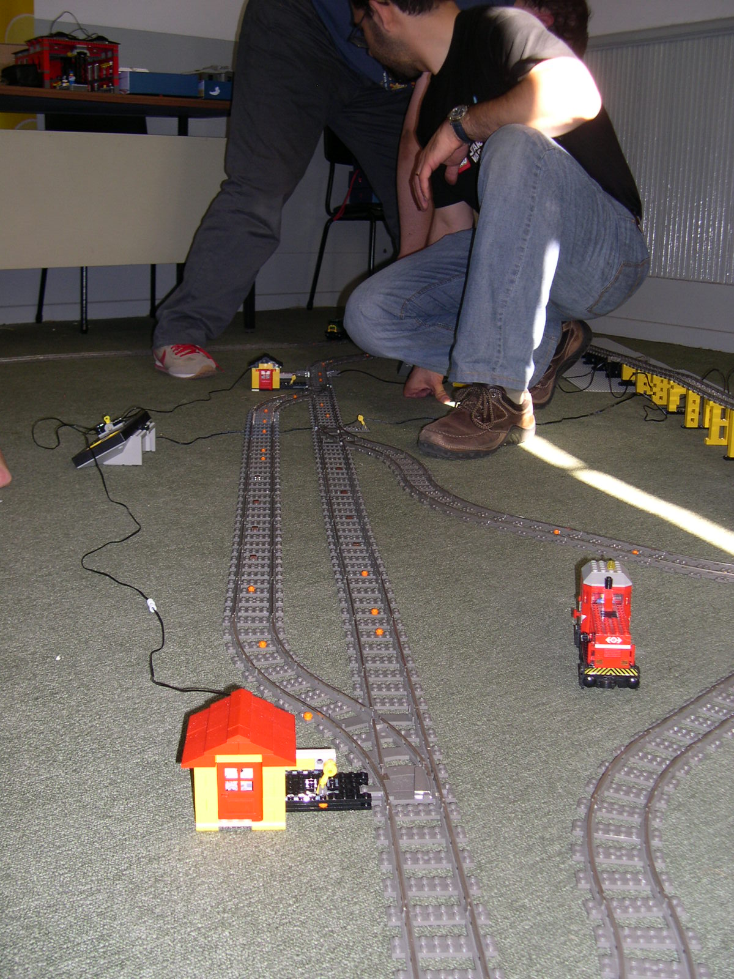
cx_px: 367
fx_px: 1074
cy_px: 490
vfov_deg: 49.0
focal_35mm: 38
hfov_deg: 37.7
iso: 100
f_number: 2.8
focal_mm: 8
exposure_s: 1/60
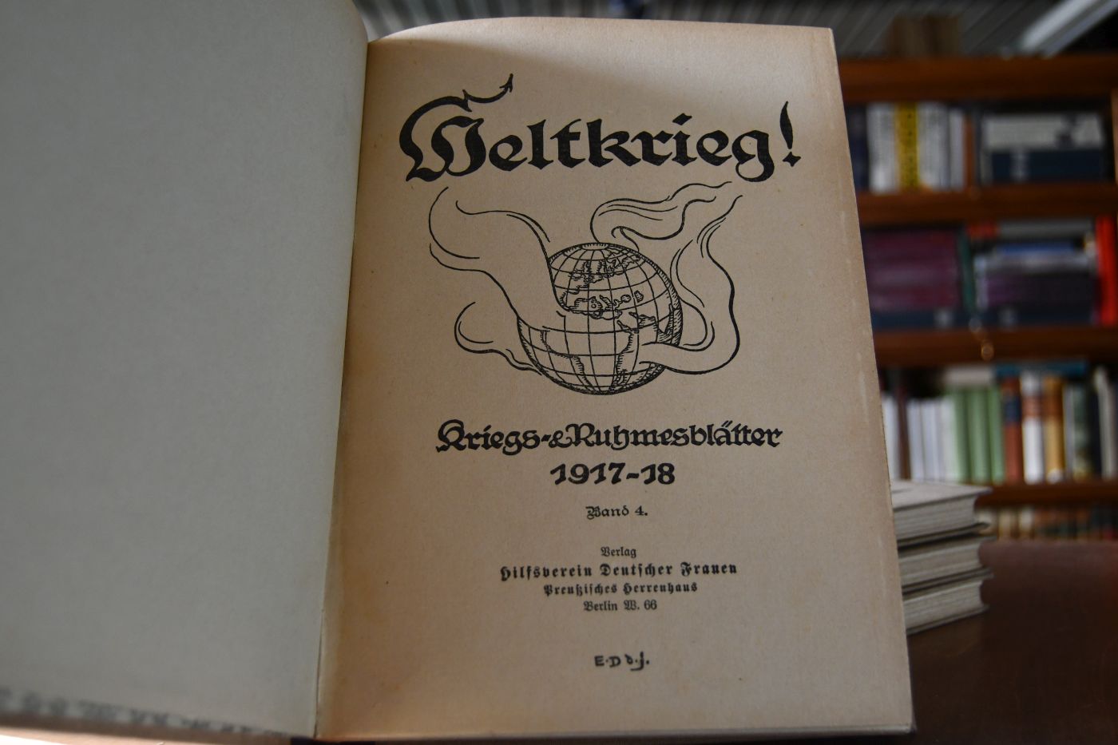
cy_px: 372
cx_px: 559
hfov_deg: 49.6
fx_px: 1211
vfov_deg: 34.2
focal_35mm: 39
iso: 800
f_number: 4
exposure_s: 1/250
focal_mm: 26
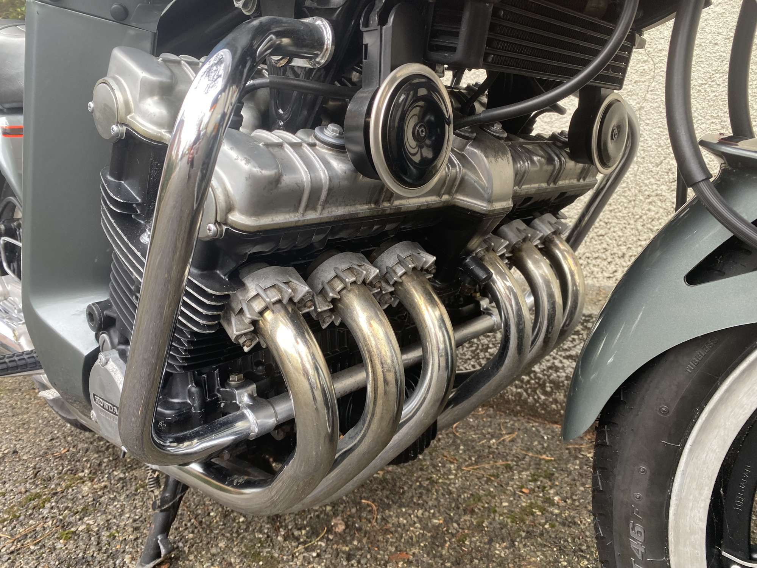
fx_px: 569
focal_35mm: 26
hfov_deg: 67.3
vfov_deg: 53.1
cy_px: 284
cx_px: 378
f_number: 1.8
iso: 125
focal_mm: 4.25
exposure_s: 1/114
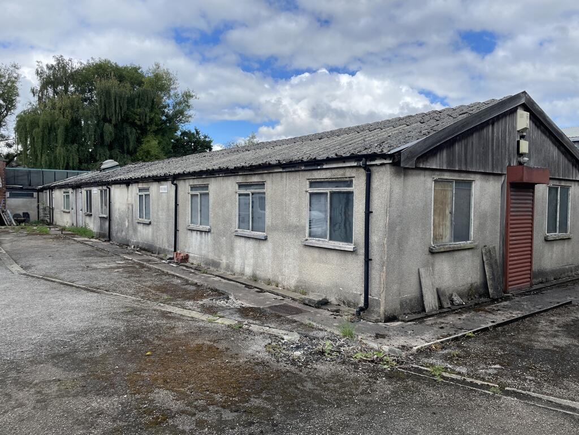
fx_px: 435
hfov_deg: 67.3
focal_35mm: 26
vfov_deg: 53.1
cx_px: 290
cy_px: 218
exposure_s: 1/2451
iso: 32
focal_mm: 4.2
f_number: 1.6
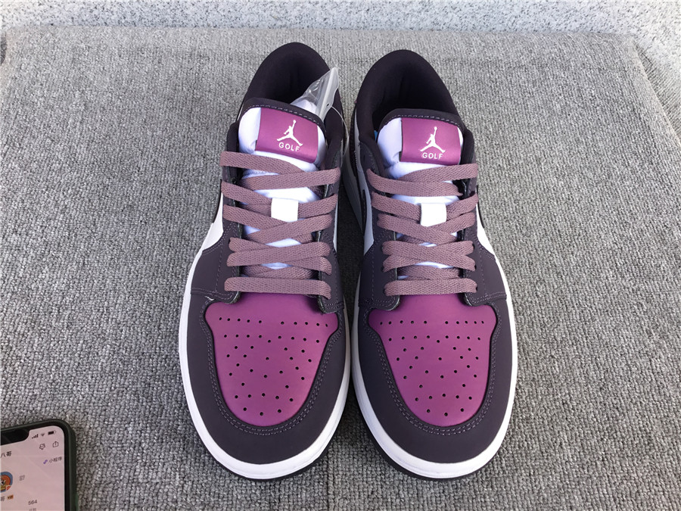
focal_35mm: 31
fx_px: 610
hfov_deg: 58.4
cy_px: 256
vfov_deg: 45.4
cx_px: 340
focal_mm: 3.3
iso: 25
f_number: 2.4
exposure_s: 1/118
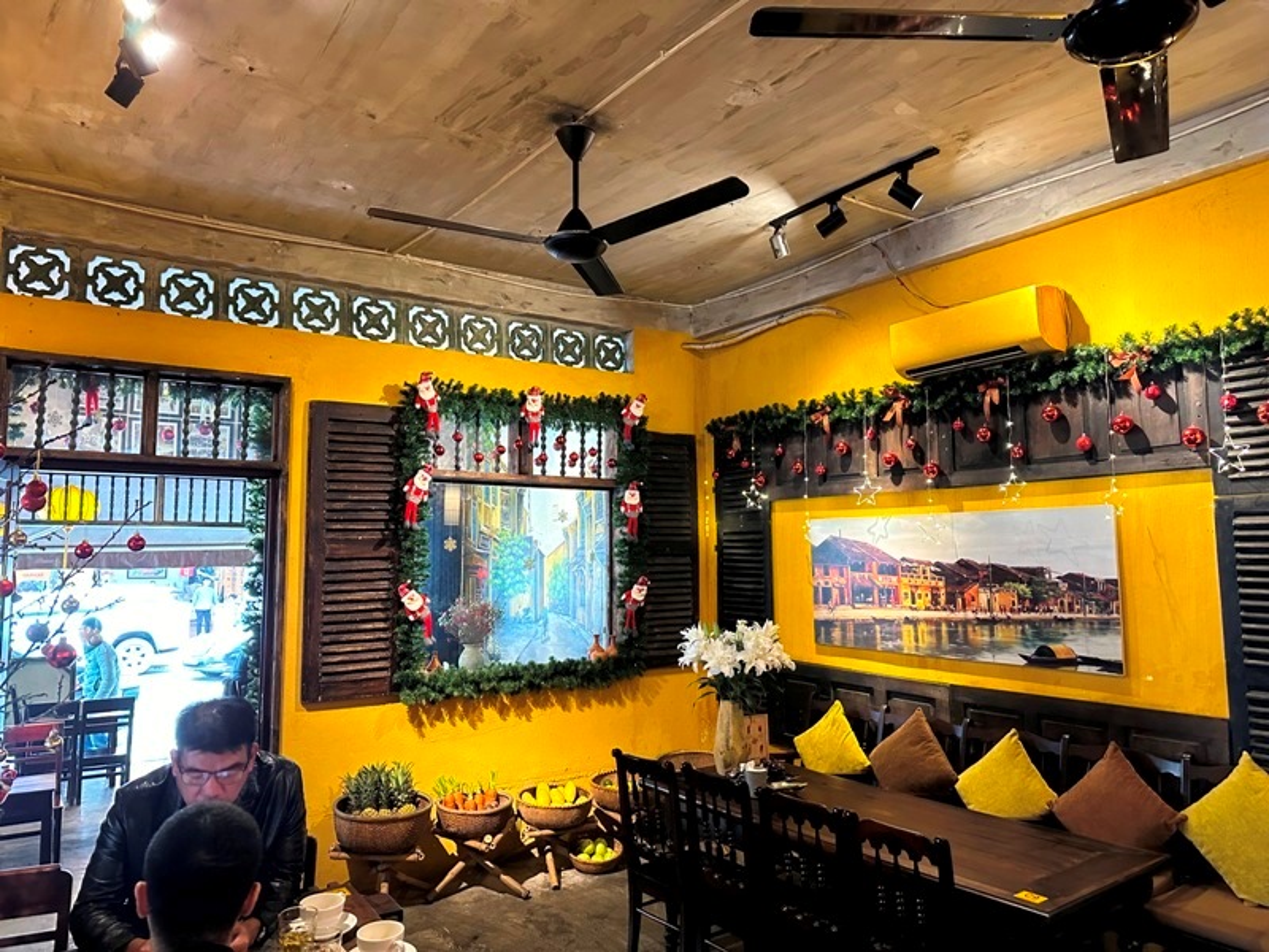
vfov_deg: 56.8
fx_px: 880
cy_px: 476
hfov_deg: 71.6
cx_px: 634
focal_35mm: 24
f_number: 1.78
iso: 500
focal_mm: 6.86
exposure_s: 1/50
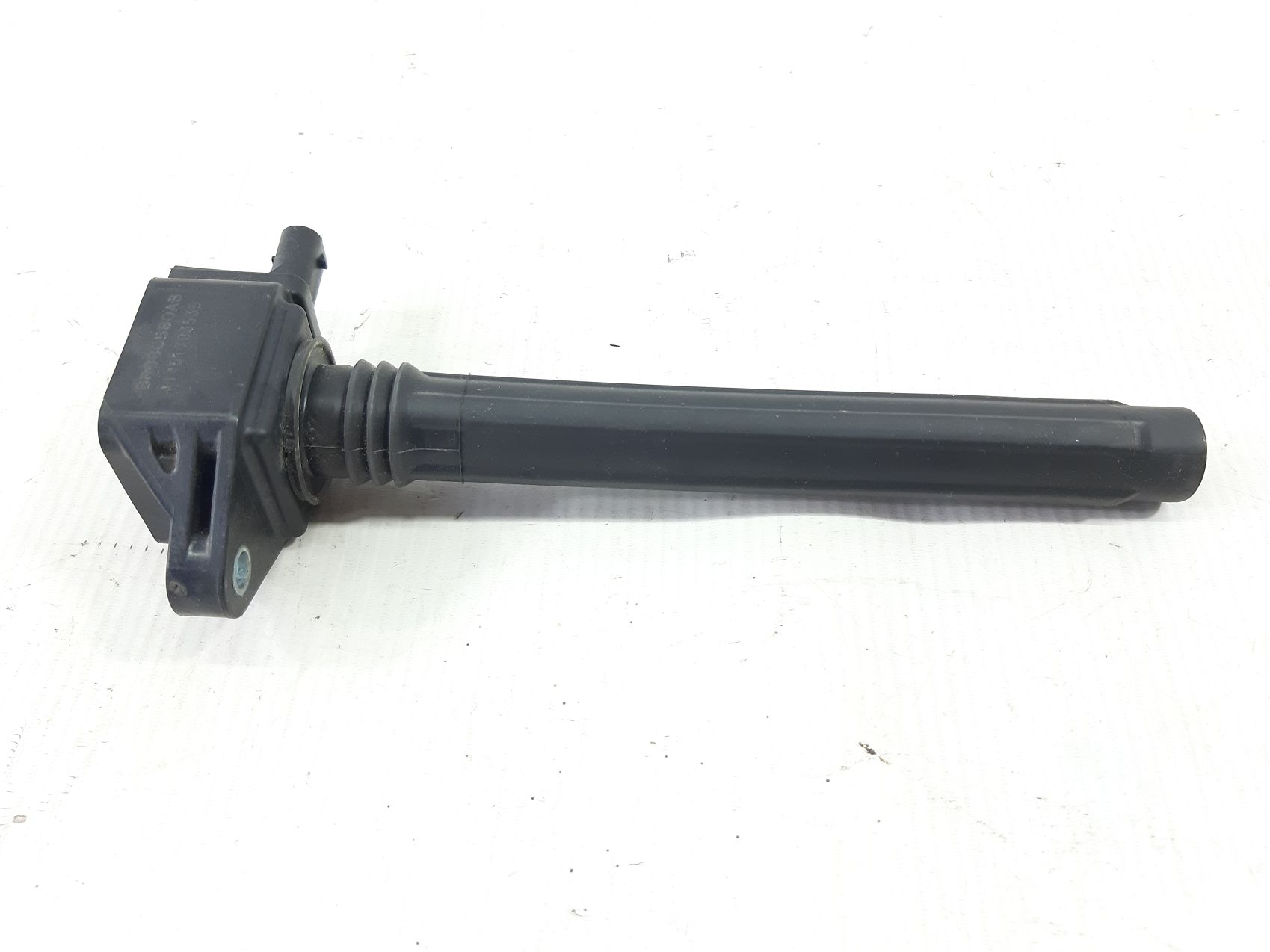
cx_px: 635
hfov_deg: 65.3
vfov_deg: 51.3
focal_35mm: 27
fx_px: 991
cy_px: 476
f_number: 1.7
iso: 80
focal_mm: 3.93
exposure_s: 1/50
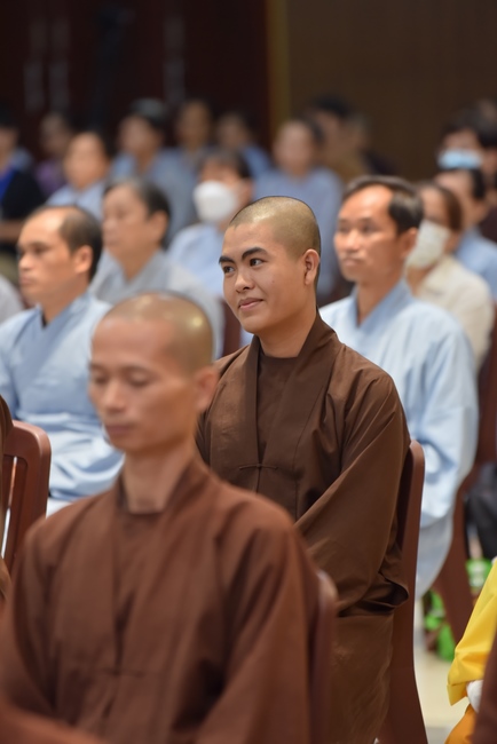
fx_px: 4137
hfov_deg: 6.9
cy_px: 372
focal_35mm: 200
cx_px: 248
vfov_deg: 10.3
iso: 800
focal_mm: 200
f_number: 3.5
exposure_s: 1/100
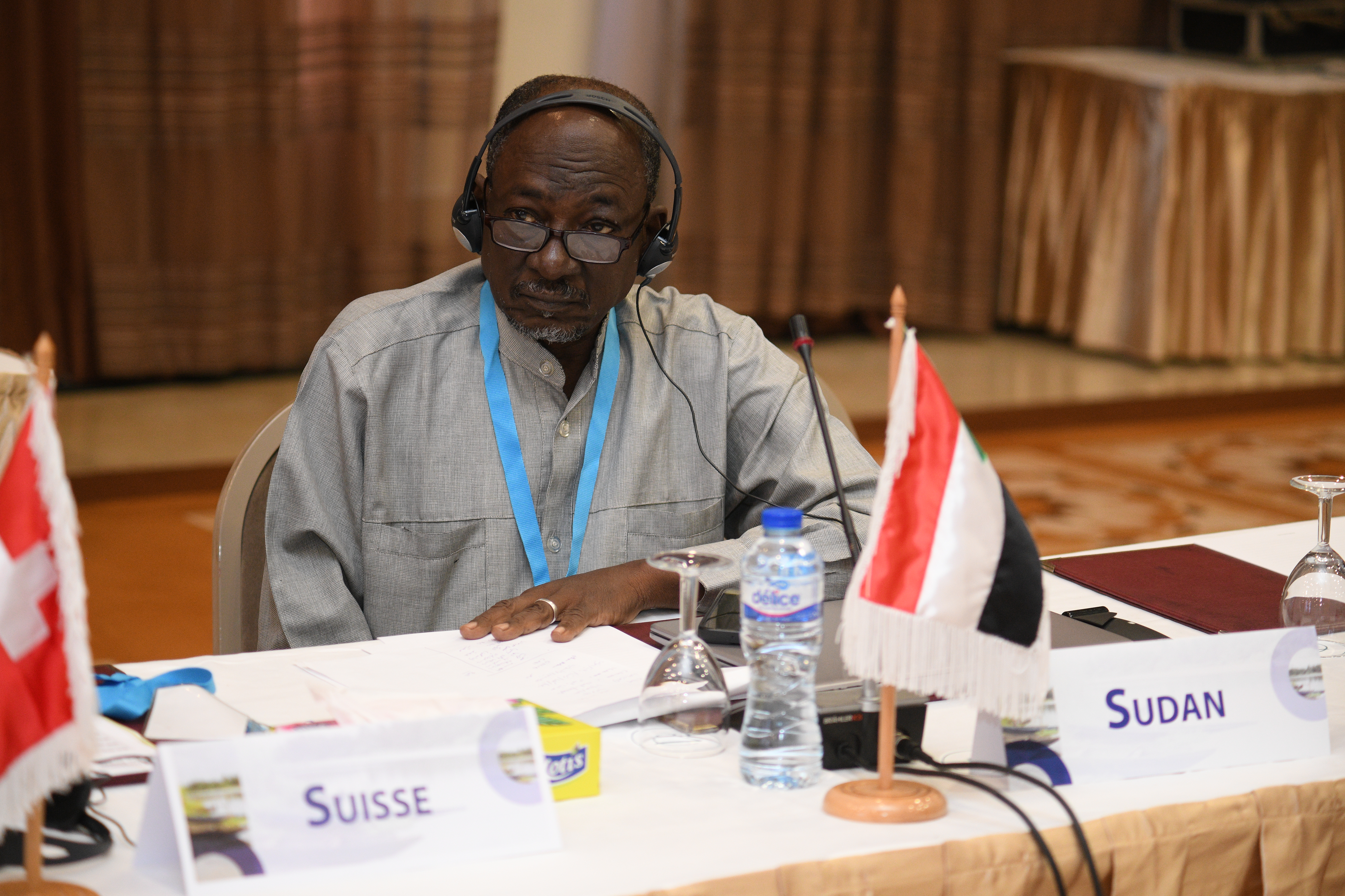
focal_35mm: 95
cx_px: 672
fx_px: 3549
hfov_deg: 21.5
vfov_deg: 14.4
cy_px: 448
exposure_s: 1/160
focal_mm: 95
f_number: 4
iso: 2000
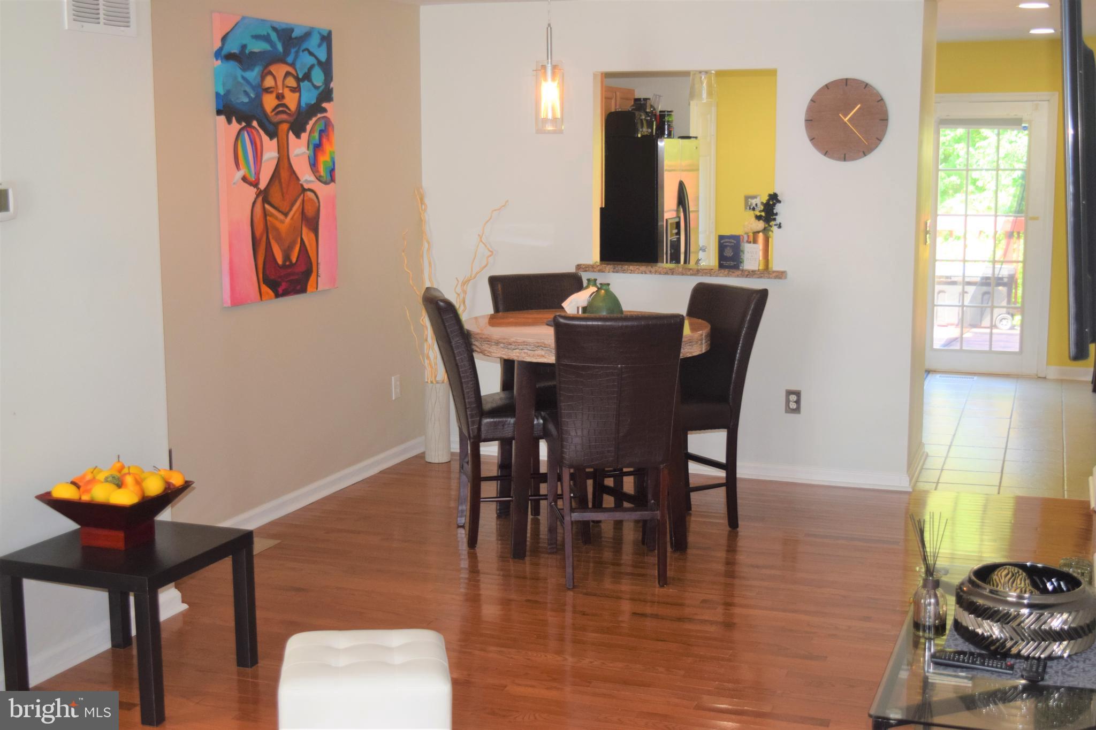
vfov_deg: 29.9
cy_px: 365
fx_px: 1370
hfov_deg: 43.6
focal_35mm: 45
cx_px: 548
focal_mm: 30
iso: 800
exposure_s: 1/100
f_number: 5
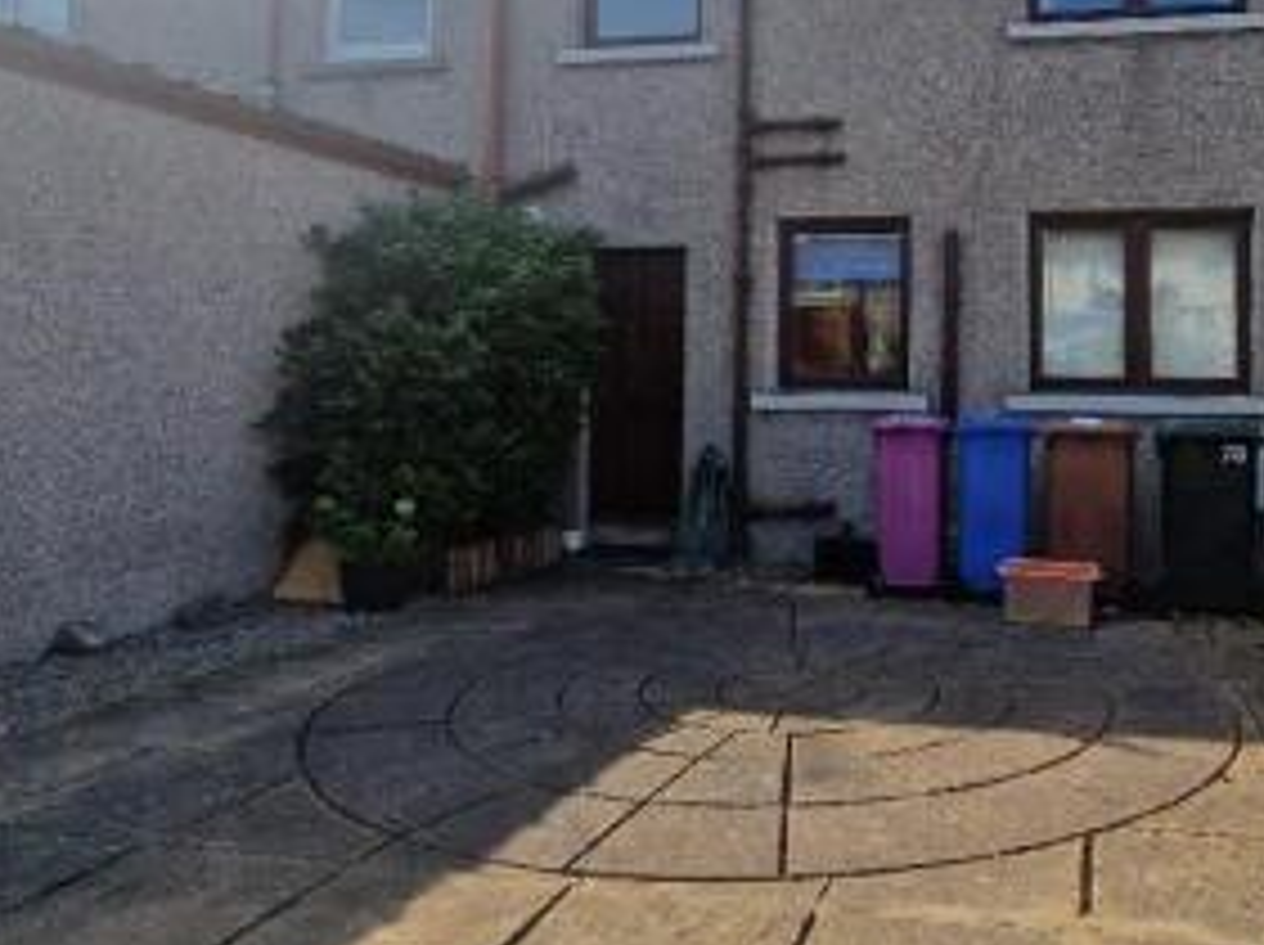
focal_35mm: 27
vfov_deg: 50.5
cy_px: 326
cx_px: 902
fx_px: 985
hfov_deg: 62.7
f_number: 2.2
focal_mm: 2.2
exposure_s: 1/2456
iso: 50
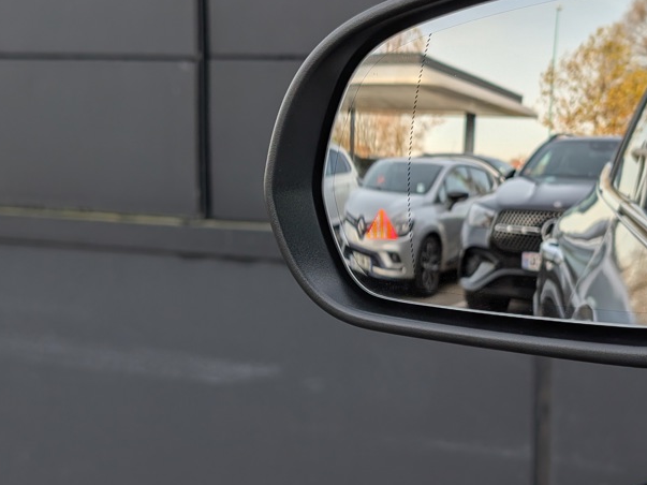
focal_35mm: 65
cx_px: 387
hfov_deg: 29.8
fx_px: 1215
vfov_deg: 22.6
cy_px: 247
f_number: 1.68
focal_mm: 6.9
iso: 20
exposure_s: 1/604
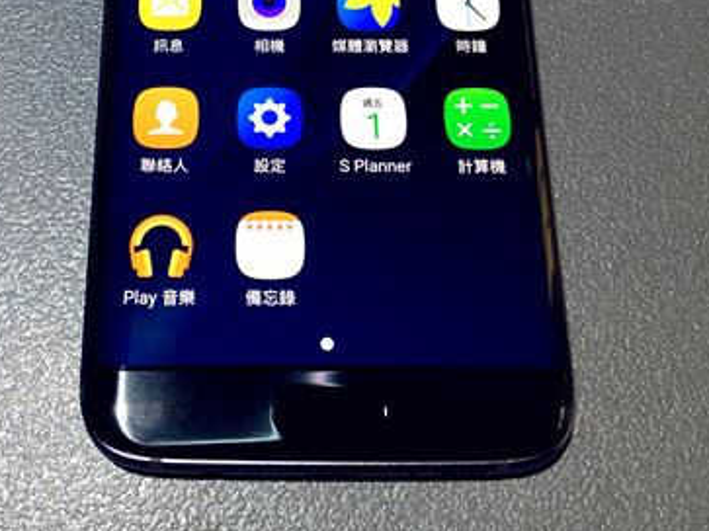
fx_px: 1147
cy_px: 22
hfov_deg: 34.1
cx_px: 250
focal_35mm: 56
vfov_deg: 25.1
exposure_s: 1/17
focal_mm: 4.15
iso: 64
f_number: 2.2
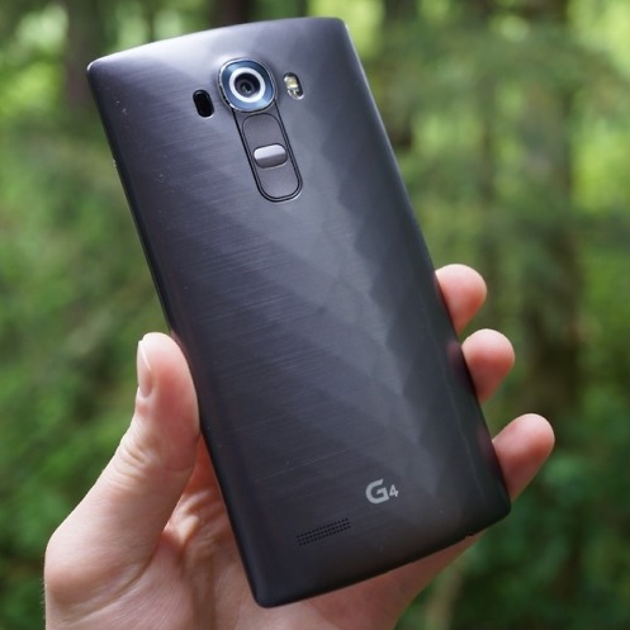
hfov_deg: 29.1
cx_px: 323
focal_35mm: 59
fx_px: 1215
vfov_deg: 29.1
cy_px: 313
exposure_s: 1/60
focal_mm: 30
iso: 125
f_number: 4
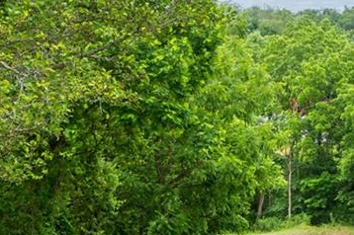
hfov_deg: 19.2
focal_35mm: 103
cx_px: 374
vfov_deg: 13.3
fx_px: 1012
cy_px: 126
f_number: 6.3
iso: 100
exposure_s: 1/250
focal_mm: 24
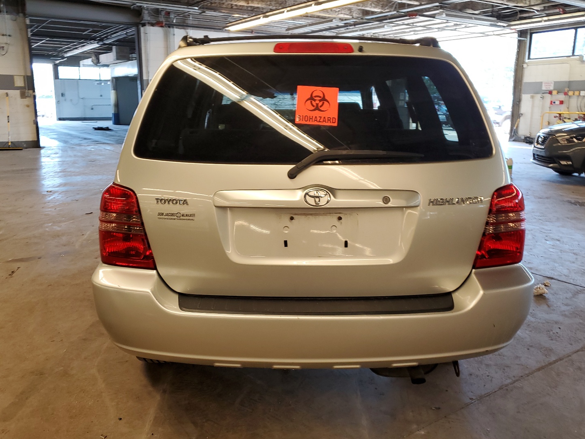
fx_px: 490
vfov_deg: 48.2
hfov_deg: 61.6
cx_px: 299
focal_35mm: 29
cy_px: 211
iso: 58
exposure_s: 1/60.2
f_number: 1.5
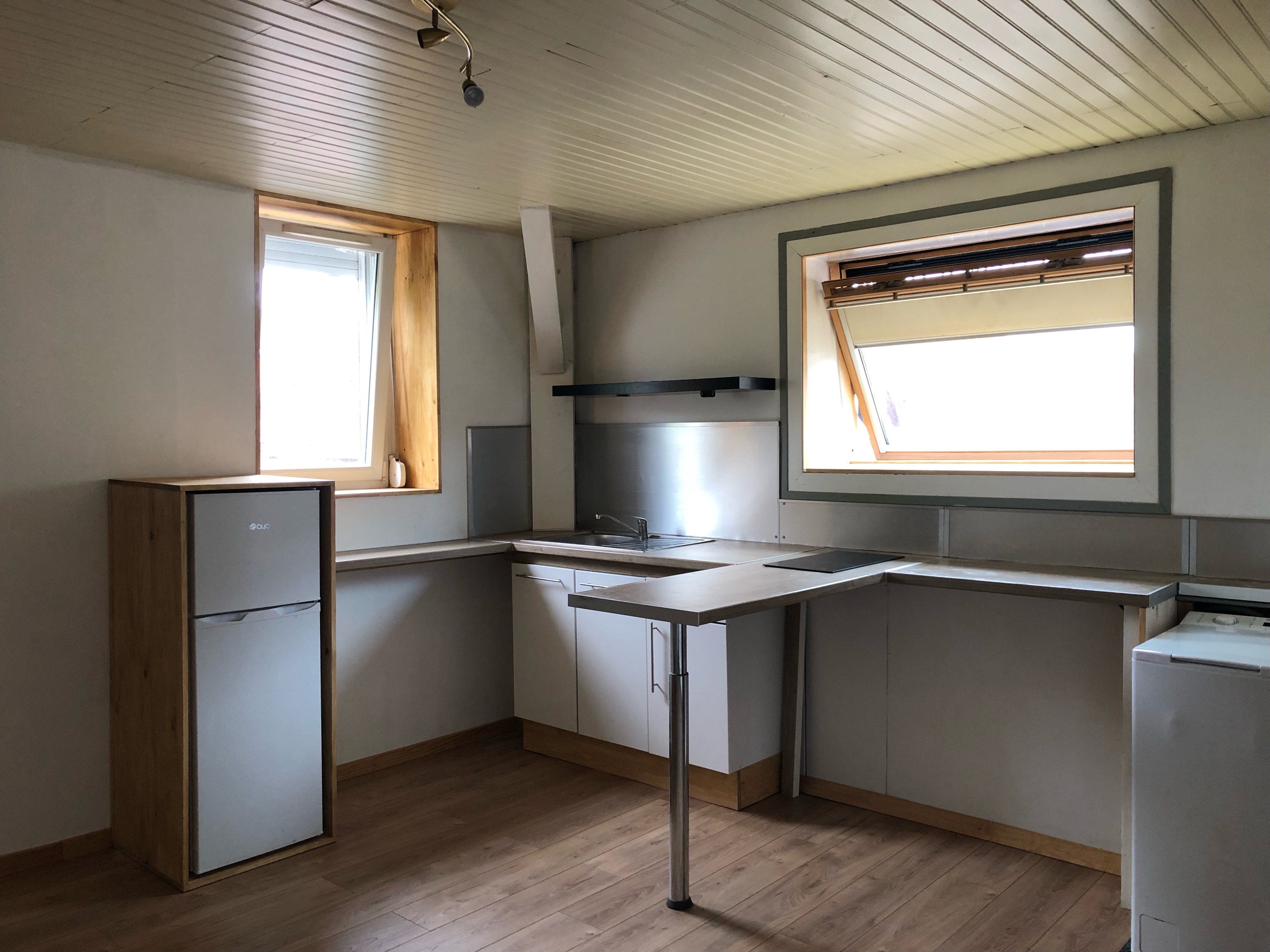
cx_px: 635
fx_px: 1027
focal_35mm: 28
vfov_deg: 49.7
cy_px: 476
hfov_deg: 63.4
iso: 40
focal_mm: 4
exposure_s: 1/20
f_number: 1.8
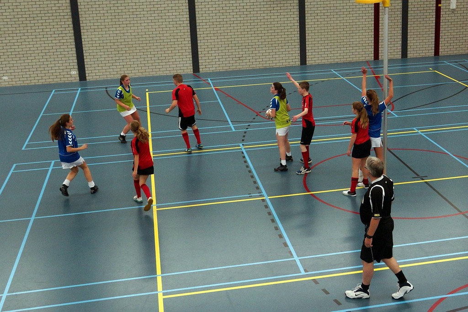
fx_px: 429
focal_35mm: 33
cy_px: 156
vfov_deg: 40.0
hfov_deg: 57.2
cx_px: 234
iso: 800
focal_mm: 22
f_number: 3.2
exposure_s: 1/250
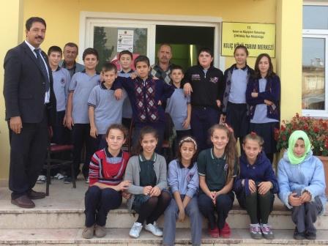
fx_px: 313
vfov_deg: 42.9
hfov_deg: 55.4
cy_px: 123
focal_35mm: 33
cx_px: 164
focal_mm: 4.12
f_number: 2.4
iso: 50
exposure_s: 1/271
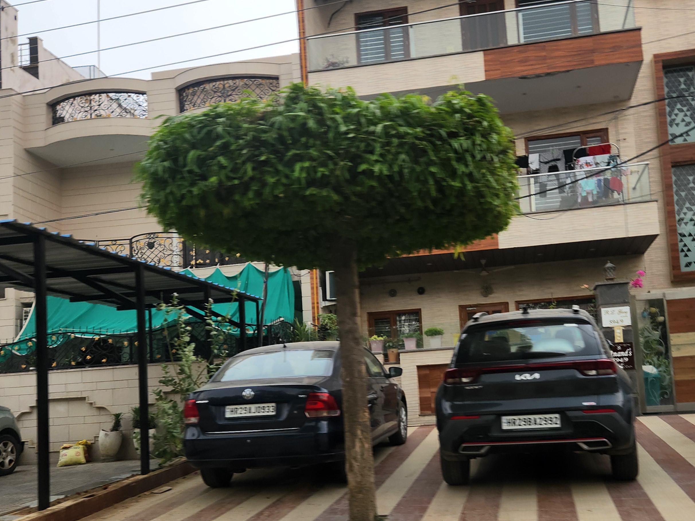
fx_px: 763
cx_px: 418
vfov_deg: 37.5
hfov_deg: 48.7
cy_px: 325
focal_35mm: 38
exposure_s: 1/180
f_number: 1.8
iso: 20
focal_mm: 5.4
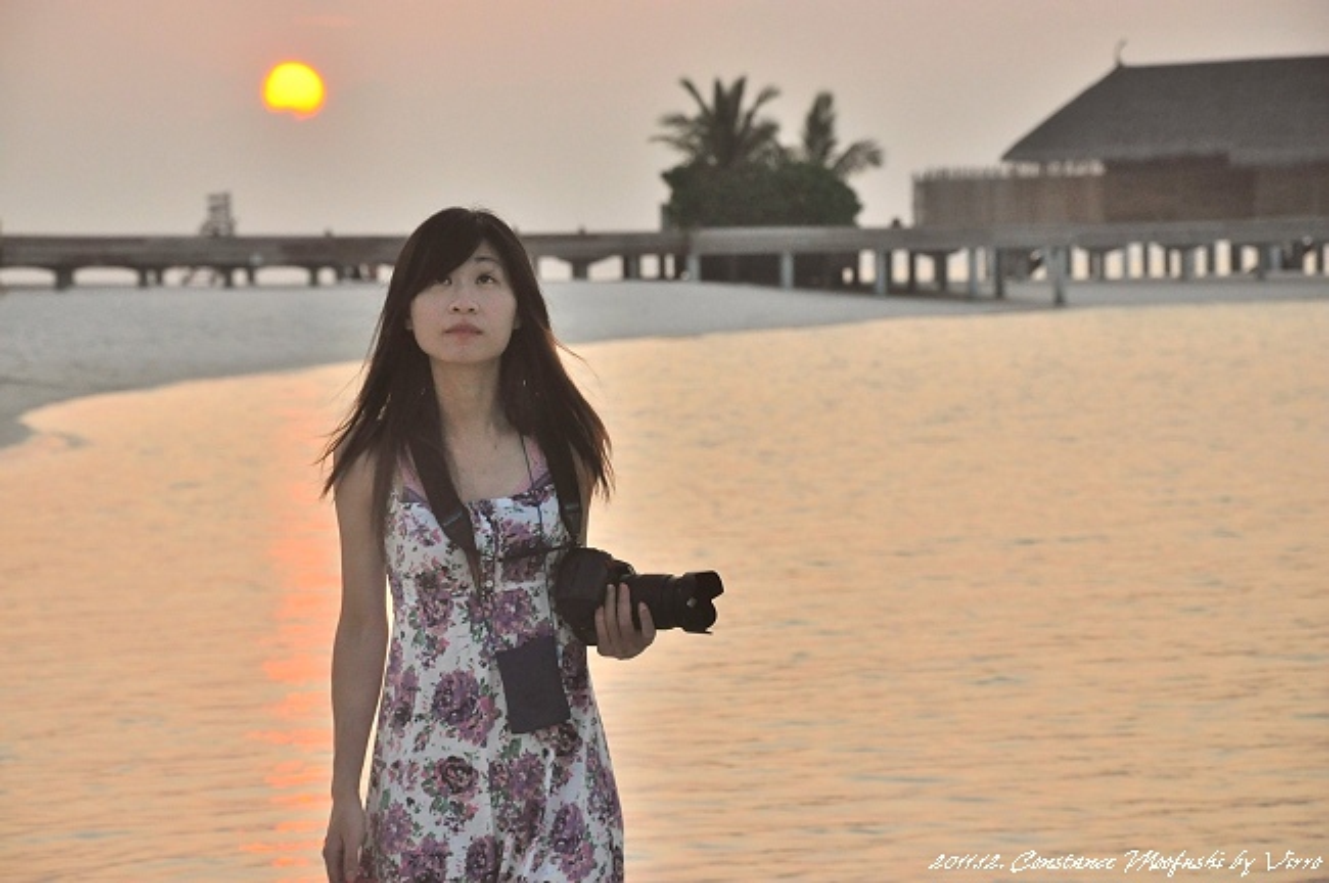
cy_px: 442
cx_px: 664
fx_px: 5808
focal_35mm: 158
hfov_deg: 13.1
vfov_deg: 8.7
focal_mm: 105
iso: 800
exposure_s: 1/500
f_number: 8
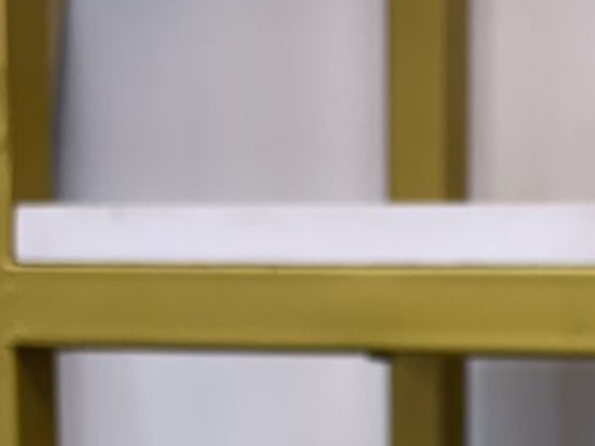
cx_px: 586
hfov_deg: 12.2
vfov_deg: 8.8
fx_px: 2749
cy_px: 895
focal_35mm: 160
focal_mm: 6
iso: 50
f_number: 2
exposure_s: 1/100
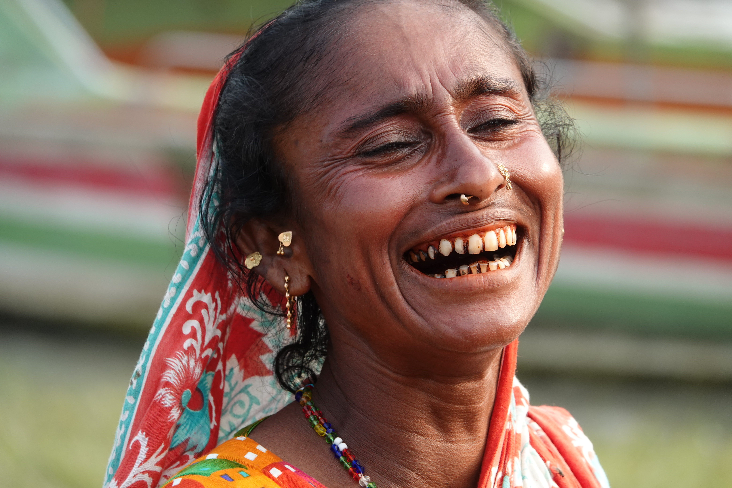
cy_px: 244
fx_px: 7543
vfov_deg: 3.7
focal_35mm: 371
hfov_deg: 5.6
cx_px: 366
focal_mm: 135.89
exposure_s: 1/250
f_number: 5.6
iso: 320
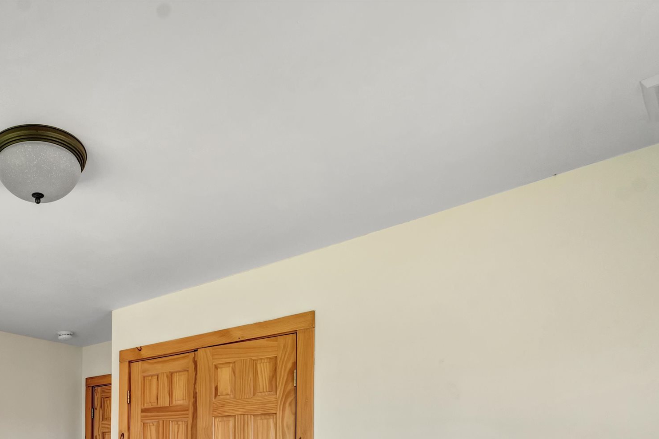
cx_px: 161
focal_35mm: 29
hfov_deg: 60.0
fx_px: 531
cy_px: 454
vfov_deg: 39.0
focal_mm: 14
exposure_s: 1/13
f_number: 8
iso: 200
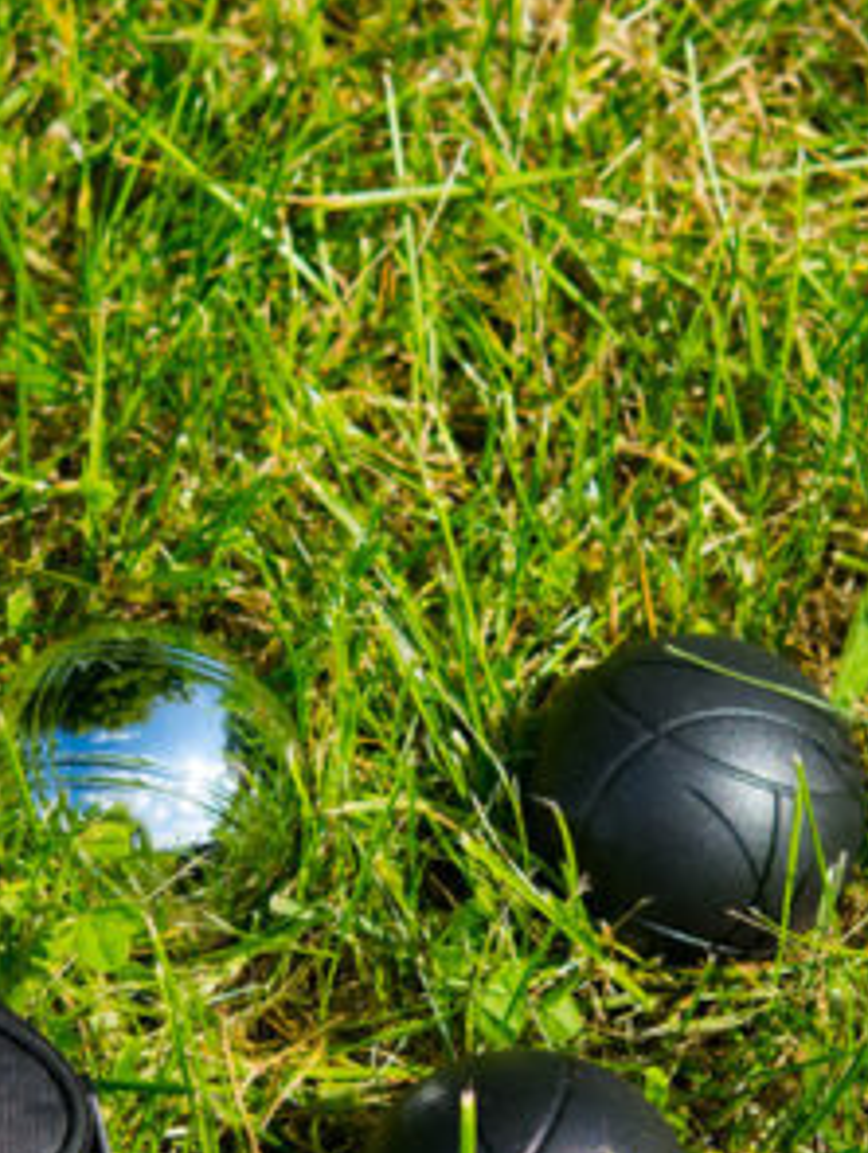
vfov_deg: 8.8
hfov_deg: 6.6
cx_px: 203
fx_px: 7506
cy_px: 864
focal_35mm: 225
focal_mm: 60
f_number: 5.6
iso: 100
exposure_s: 1/400
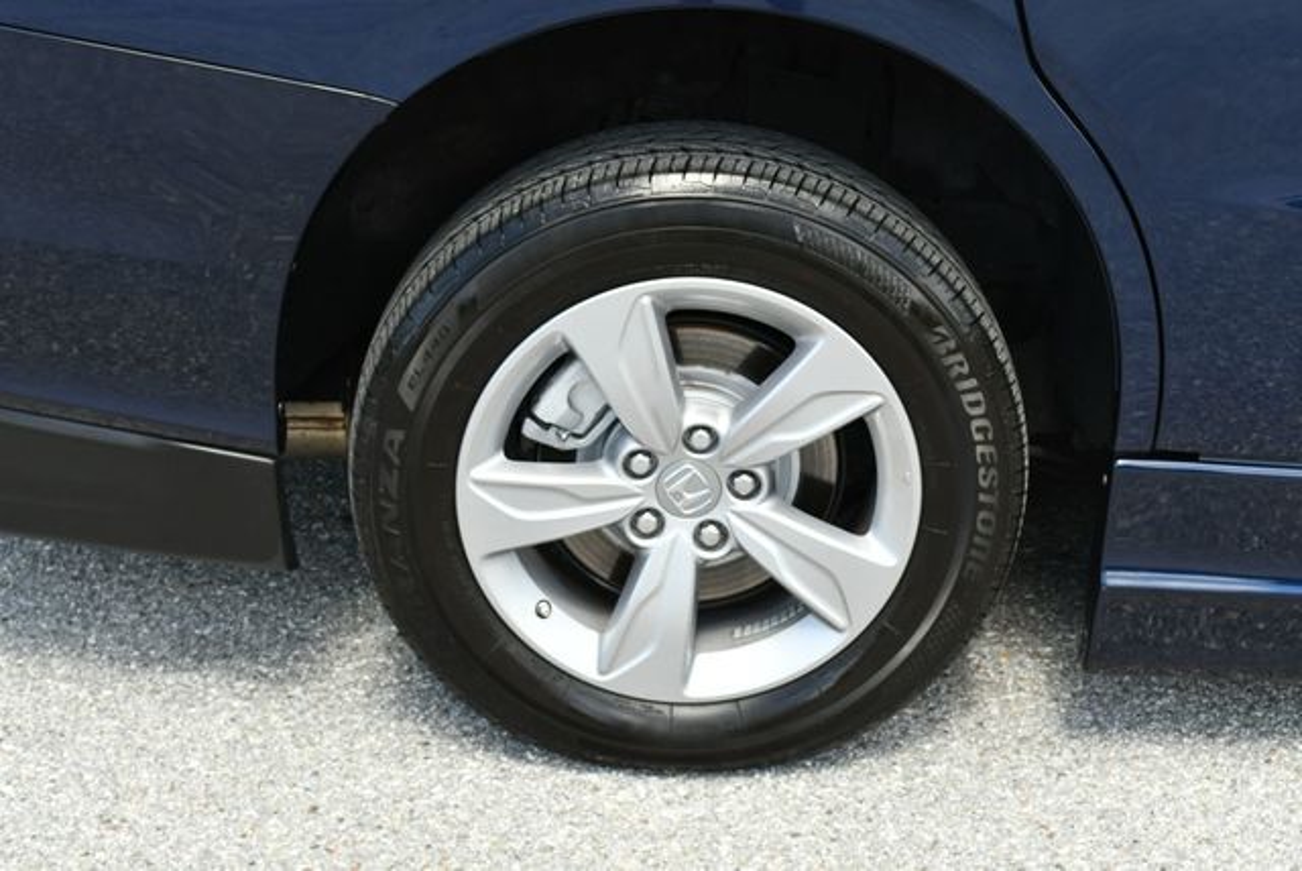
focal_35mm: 64
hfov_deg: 31.4
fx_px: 2317
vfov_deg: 21.3
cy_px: 436
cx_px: 651
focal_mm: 32
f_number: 6.3
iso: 200
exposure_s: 1/250
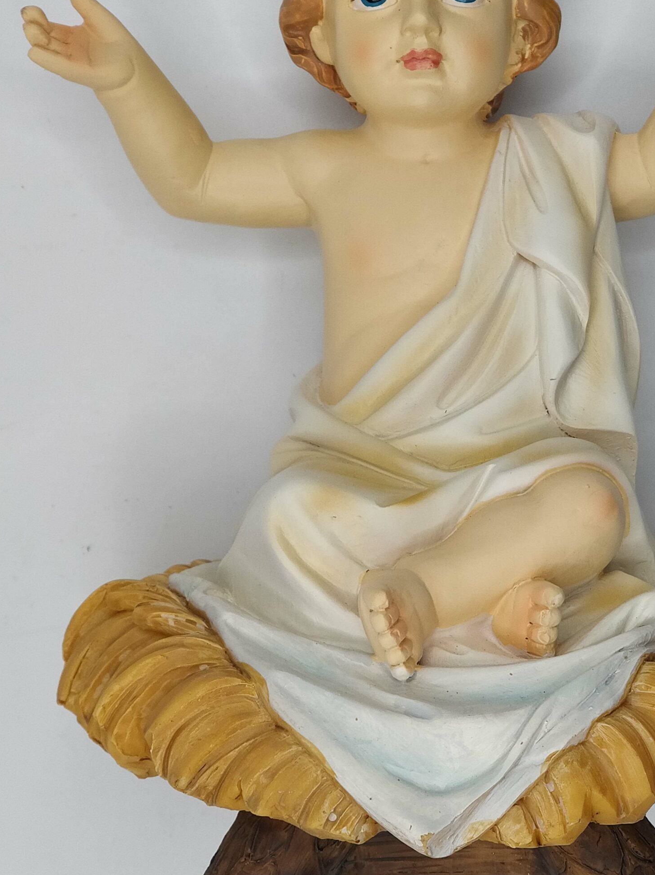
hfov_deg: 34.1
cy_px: 378
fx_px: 1061
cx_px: 427
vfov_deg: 44.7
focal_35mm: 42
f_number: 2.6
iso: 320
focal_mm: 5.5
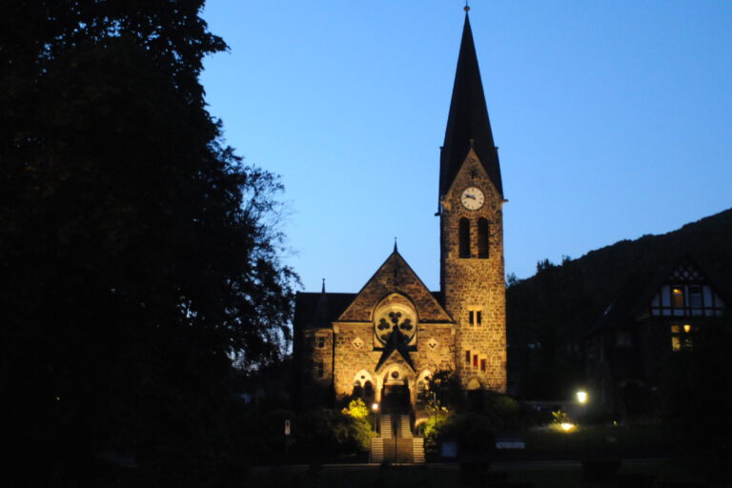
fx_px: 884
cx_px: 366
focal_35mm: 44
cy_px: 244
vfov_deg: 30.8
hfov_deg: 45.0
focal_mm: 29
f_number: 3.5
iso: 2500
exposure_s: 1/20
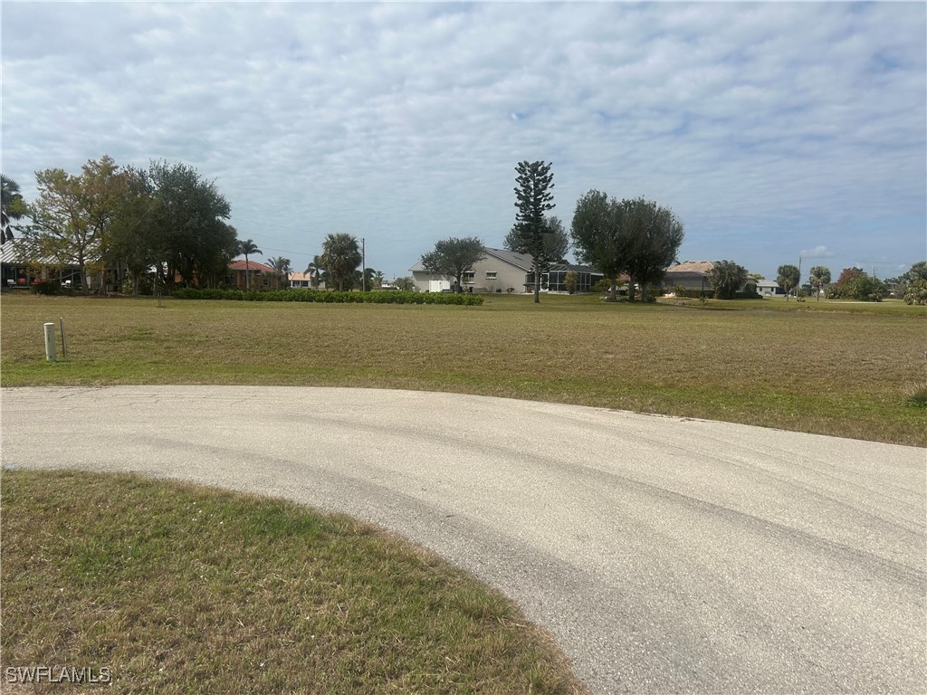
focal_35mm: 26
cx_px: 464
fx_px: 696
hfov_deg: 67.3
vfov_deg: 53.1
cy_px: 348
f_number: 1.5
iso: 50
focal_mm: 5.7
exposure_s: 1/7463
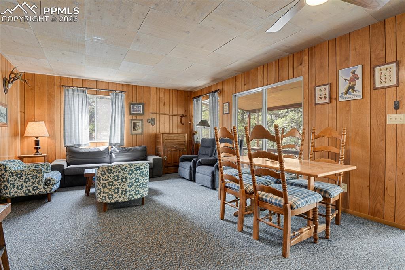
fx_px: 191
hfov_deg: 93.3
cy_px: 135
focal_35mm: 17
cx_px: 202
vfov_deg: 70.4
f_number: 8
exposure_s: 2.5
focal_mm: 17
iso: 250
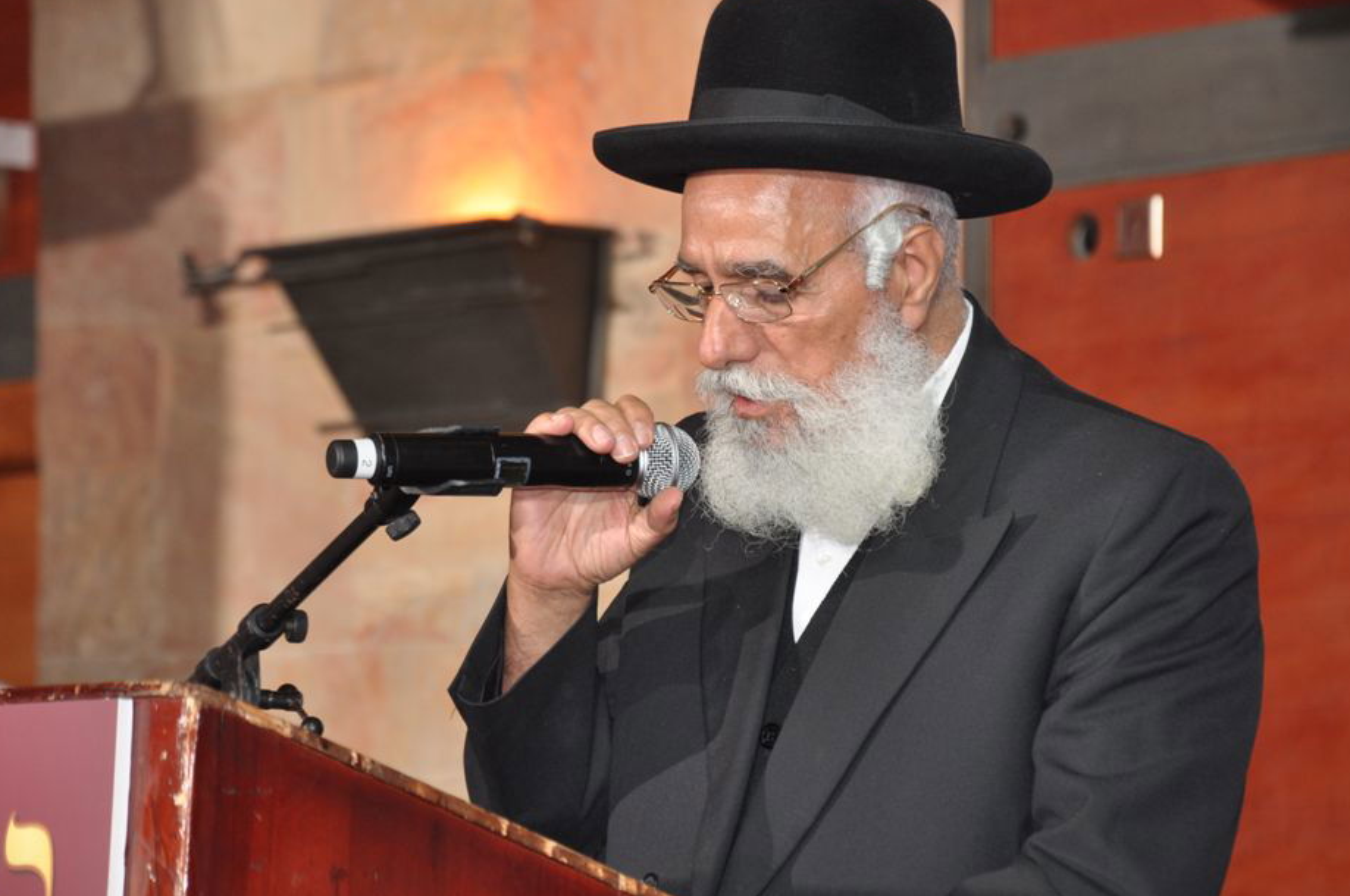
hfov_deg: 11.7
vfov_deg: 7.8
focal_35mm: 176
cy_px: 461
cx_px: 714
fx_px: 6574
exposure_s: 1/100
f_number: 6.3
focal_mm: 105
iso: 500
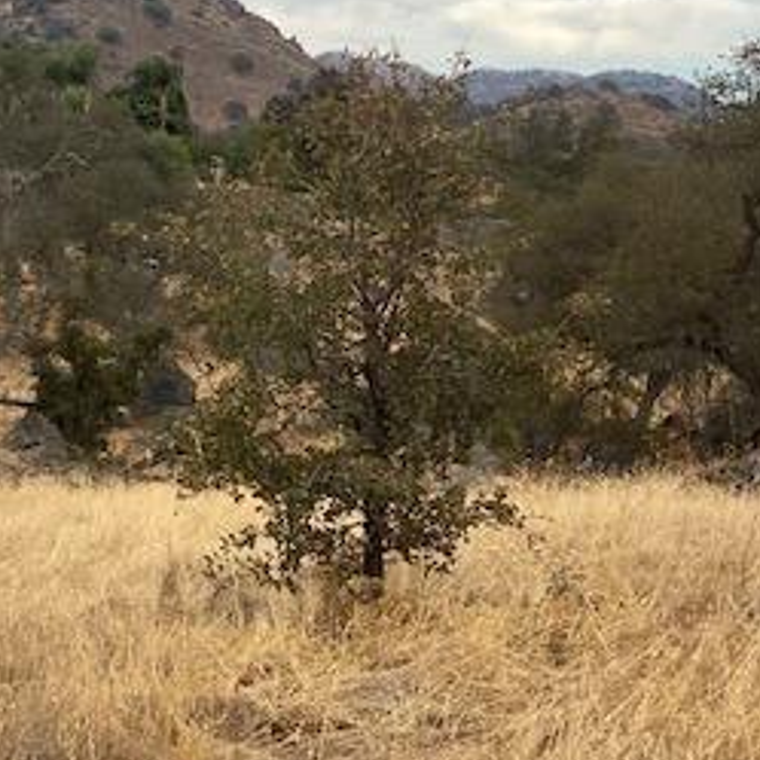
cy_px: 369
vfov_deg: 14.8
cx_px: 241
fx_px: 2931
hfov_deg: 14.7
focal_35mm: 118
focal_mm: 6
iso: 20
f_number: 2
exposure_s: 1/813
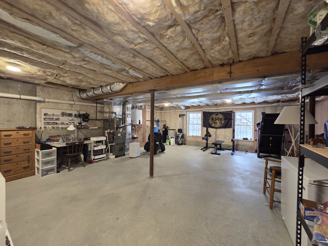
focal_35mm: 13
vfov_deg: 89.9
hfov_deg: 106.2
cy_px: 123
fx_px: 123
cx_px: 164
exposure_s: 1/60
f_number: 2.2
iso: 400
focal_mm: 2.2
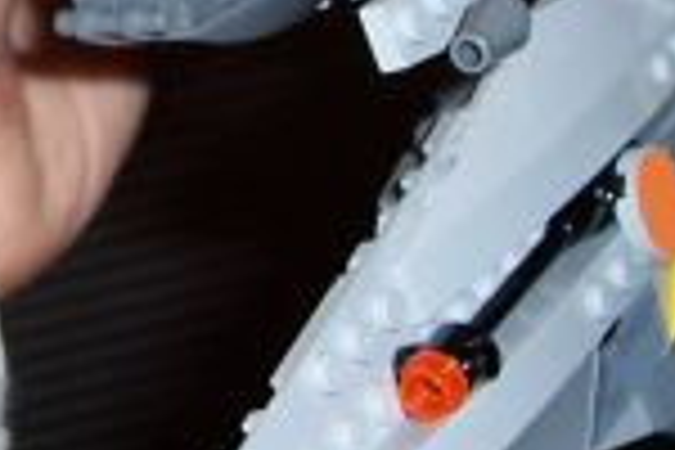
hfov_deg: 14.9
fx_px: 2550
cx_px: 94
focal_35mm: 136
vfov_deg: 9.9
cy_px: -151
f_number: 2.7
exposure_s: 1/60
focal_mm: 5.6
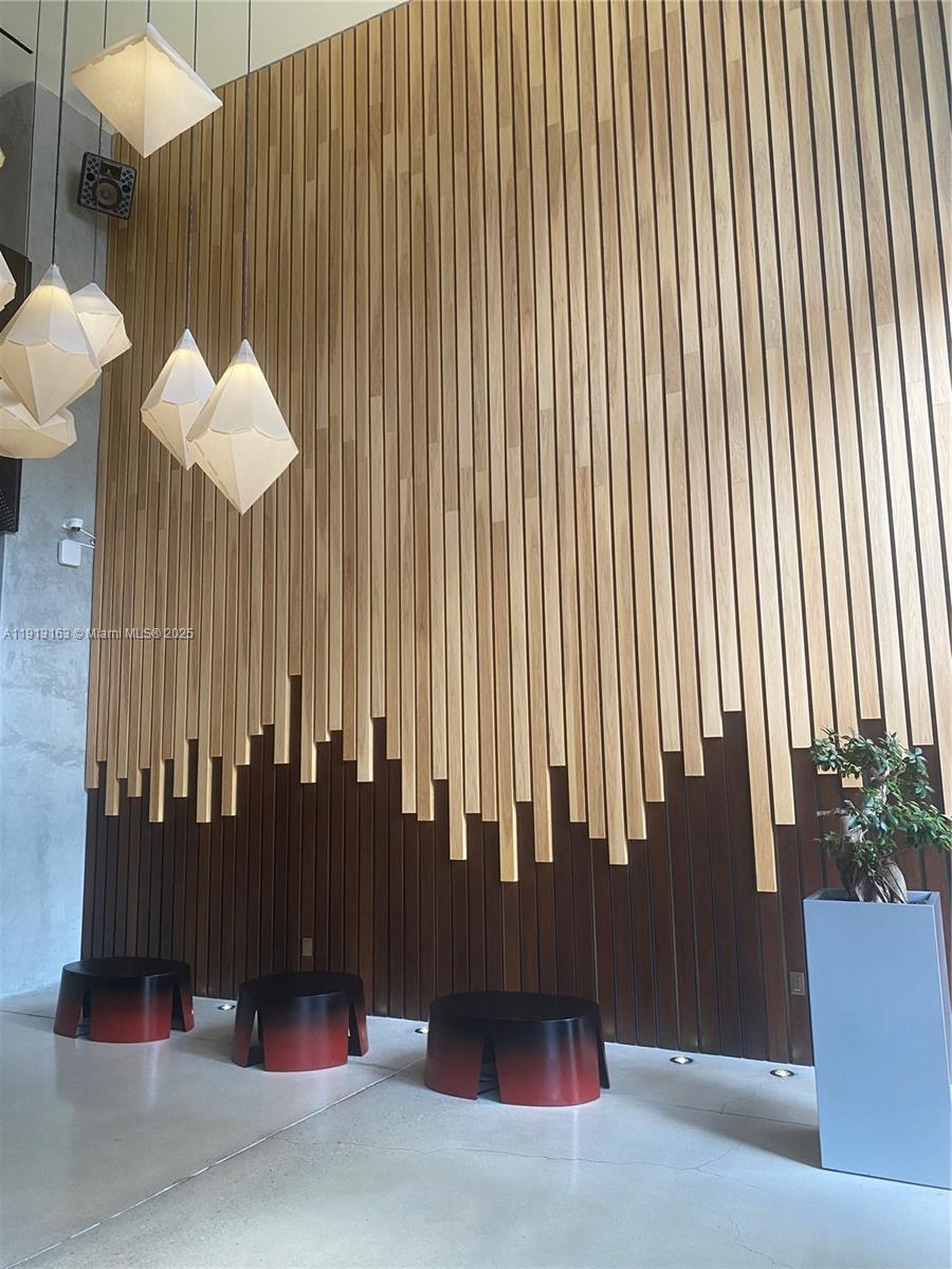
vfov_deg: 67.3
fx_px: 953
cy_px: 634
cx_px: 476
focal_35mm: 26
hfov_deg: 53.1
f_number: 1.8
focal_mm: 4.25
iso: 100
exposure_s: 1/60
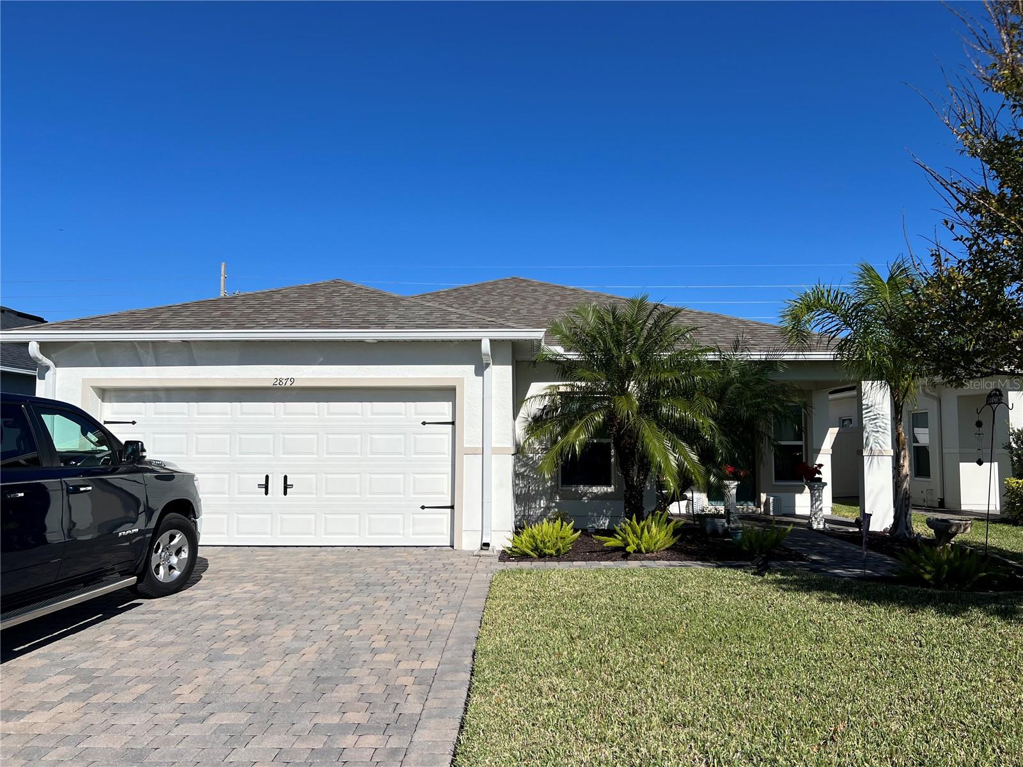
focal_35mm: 26
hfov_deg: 67.3
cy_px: 384
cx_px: 512
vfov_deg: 53.1
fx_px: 768
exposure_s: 1/8000
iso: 50
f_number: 1.5
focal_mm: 5.7
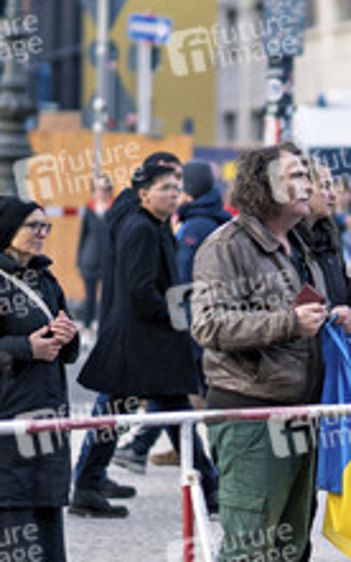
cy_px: 364
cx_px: 520
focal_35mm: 264
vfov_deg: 7.9
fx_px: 4043
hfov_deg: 4.9
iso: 100
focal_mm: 85
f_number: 1.4
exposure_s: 1/1600
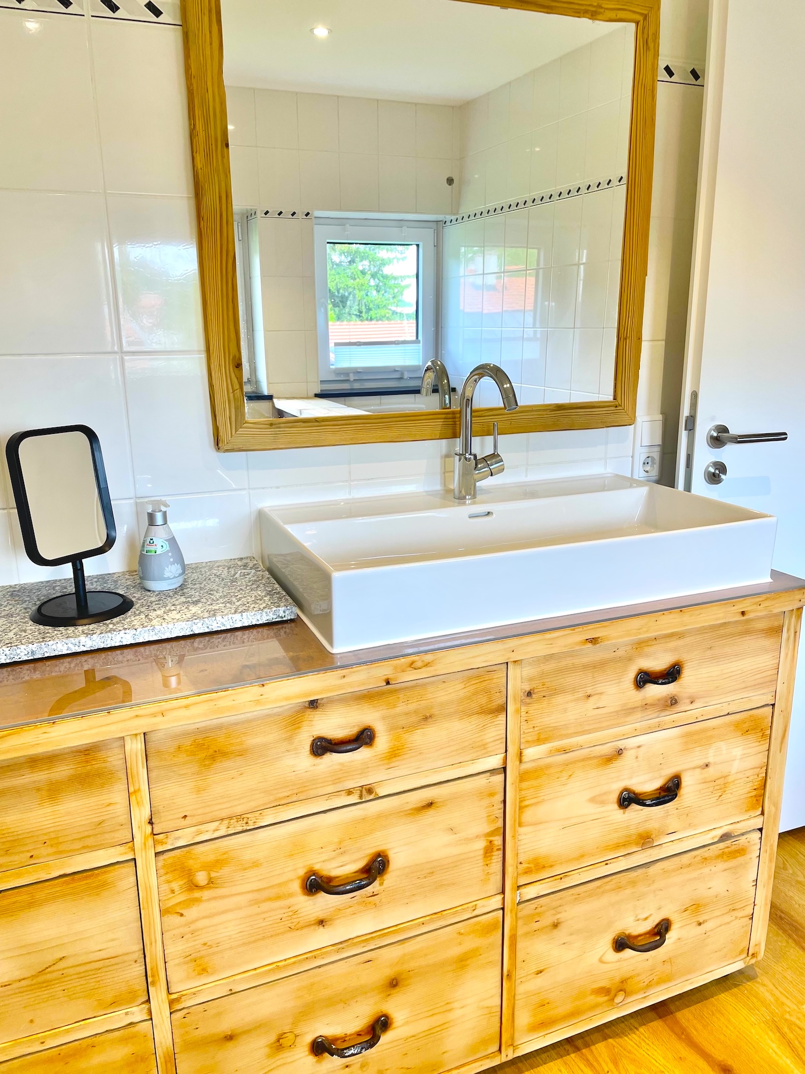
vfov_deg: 67.3
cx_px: 402
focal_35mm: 26
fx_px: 806
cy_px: 537
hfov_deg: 53.1
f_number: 1.6
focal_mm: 4.2
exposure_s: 1/100
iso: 50
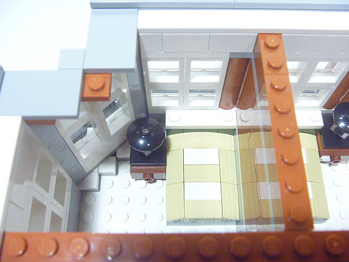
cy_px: 131
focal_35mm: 35
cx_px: 174
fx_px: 353
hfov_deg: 52.6
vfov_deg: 40.7
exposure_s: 1/30
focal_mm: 6.3
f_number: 3.5
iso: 800
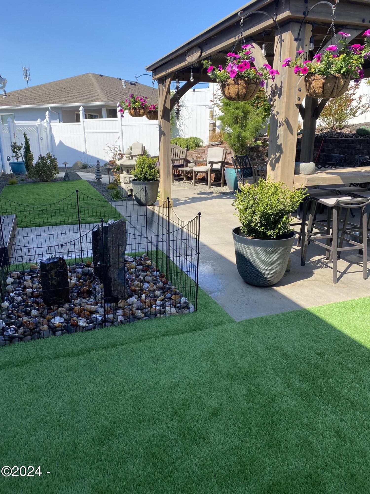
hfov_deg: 53.1
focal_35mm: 26
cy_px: 247
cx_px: 185
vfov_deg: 67.3
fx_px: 371
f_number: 1.8
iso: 32
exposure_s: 1/1193
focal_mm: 4.25
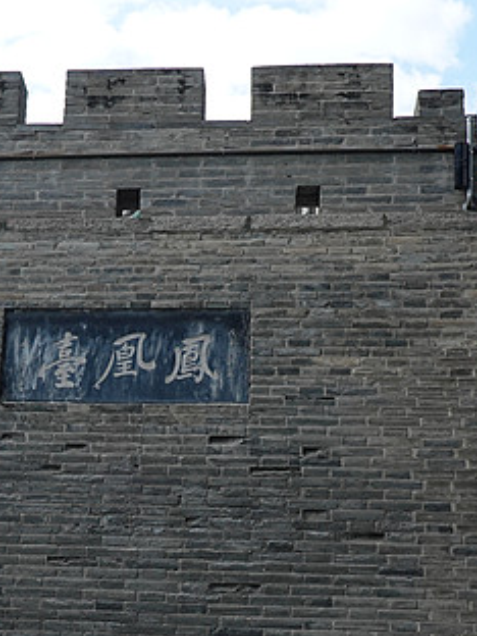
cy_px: 455
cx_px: 121
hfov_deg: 18.5
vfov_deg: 24.5
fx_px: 1451
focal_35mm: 79
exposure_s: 1/640
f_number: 4
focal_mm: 11.76
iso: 125
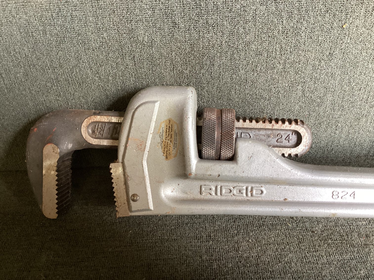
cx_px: 187
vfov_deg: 45.4
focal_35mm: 31
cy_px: 140
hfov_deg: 58.3
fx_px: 335
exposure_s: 1/50
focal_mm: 3.3
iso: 250
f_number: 2.4
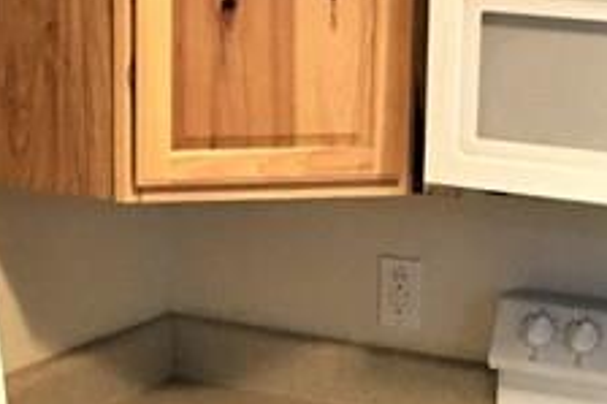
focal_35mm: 138
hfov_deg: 14.9
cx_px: 377
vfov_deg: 9.8
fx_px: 2325
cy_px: 499
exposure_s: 1/15
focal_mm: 4.15
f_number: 2.2
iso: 100
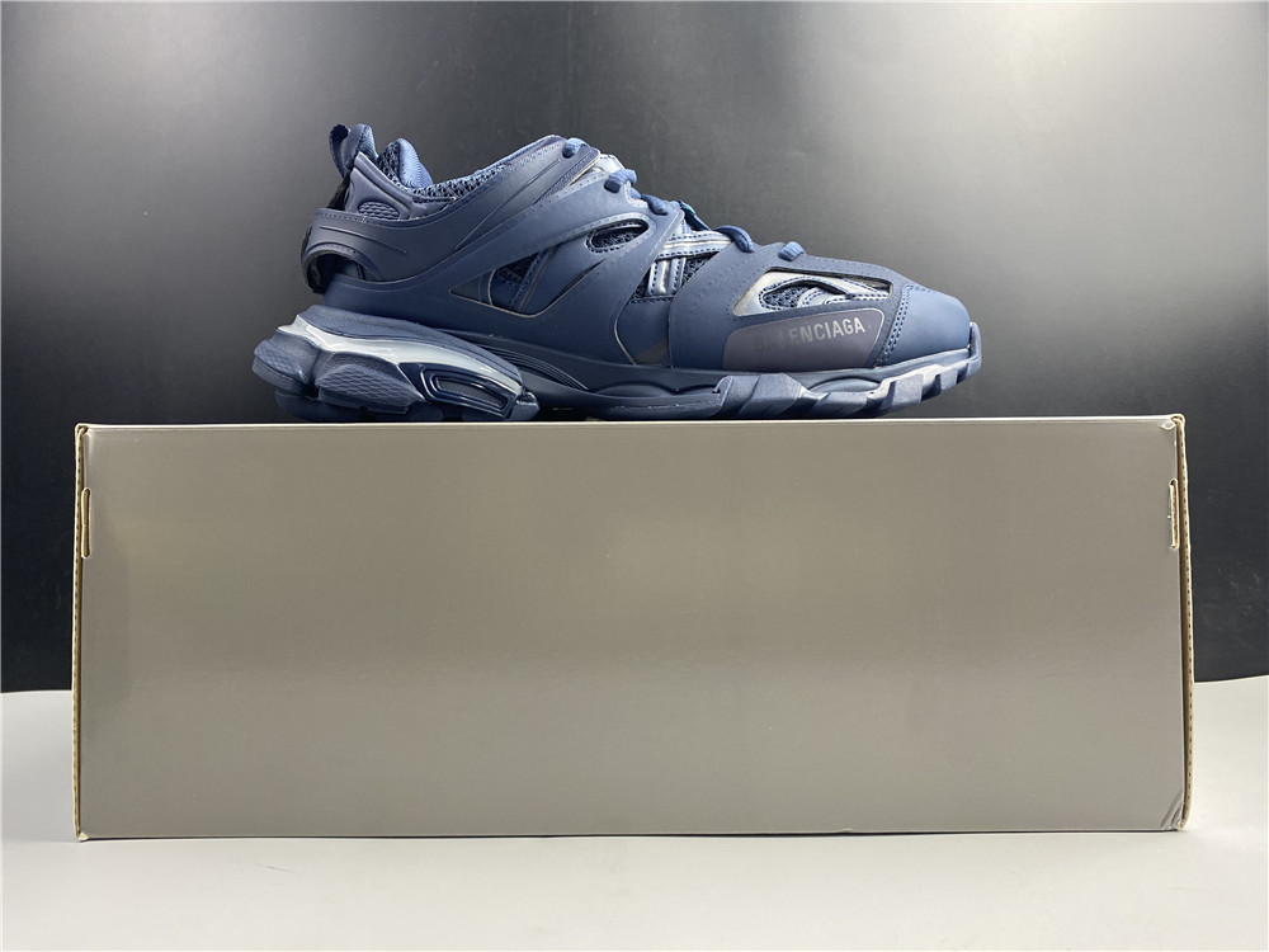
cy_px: 476
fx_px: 953
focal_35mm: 26
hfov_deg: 67.3
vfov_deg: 53.1
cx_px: 634
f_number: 1.8
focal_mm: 4.25
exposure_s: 1/100
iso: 125
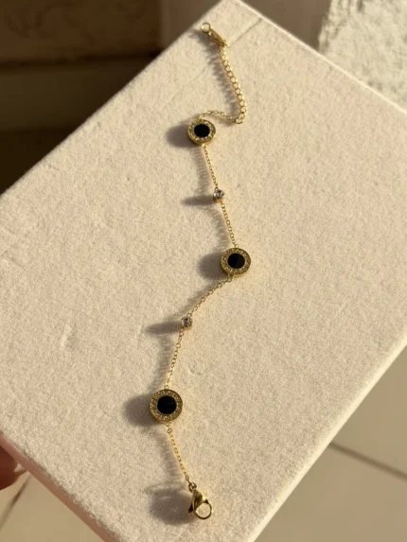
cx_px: 204
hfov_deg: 30.3
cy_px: 271
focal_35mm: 48
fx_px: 752
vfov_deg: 39.6
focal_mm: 6.76
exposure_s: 1/3534
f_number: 1.78
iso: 64
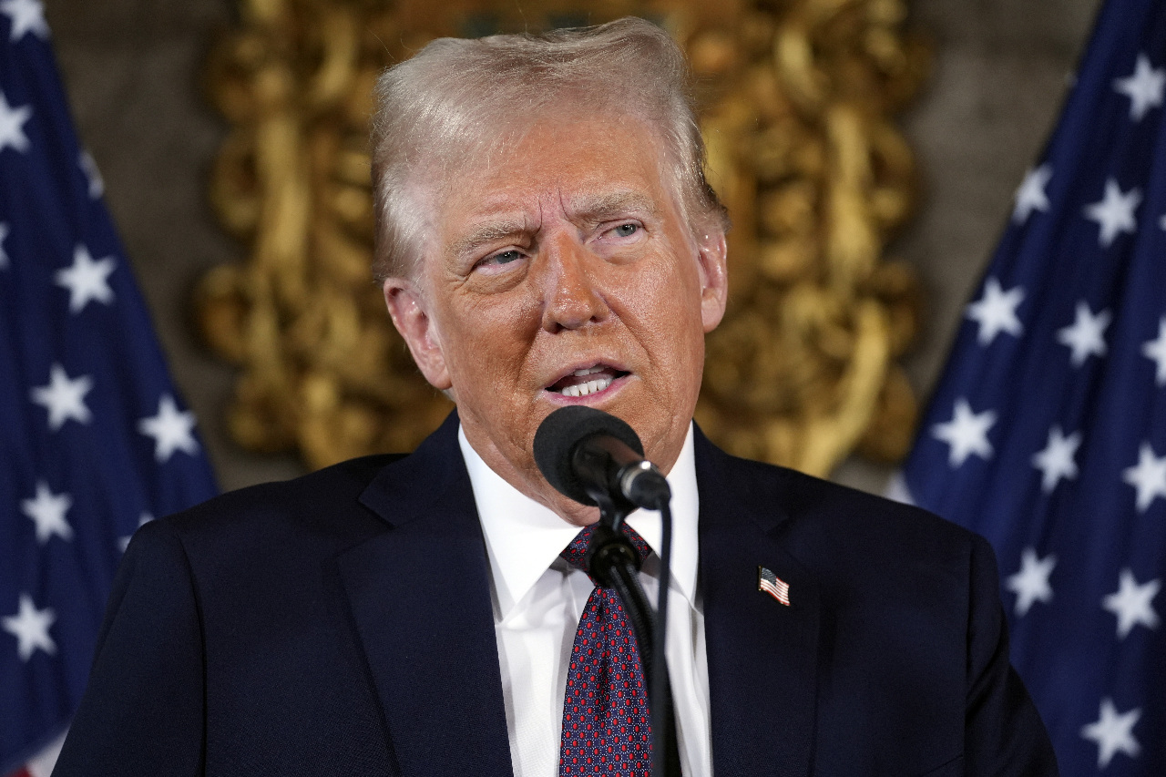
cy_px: 388
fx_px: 6056
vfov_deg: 7.3
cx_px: 583
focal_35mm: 187
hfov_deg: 11.0
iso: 2000
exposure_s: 1/250
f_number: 5.6
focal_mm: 187
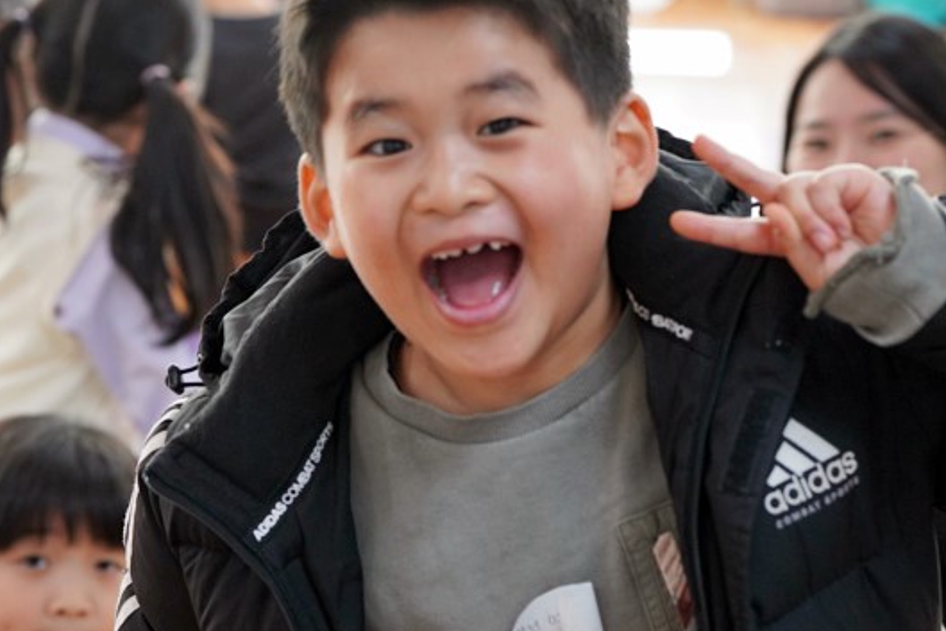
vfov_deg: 11.5
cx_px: 420
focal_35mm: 119
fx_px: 3128
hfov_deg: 17.2
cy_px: 261
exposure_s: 1/160
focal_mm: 70
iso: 1600
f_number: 4
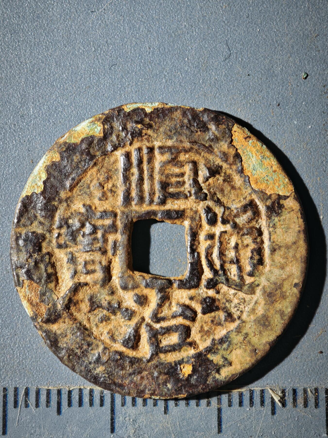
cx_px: 164
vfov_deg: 21.3
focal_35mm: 92
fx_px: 1162
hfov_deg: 16.1
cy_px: 219
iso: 125
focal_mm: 9
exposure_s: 1/100
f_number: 2
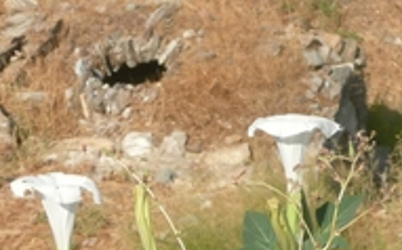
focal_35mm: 267
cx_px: 286
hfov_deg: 7.9
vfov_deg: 4.9
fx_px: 2923
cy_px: 258
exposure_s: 1/500
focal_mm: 11
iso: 100
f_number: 4.5
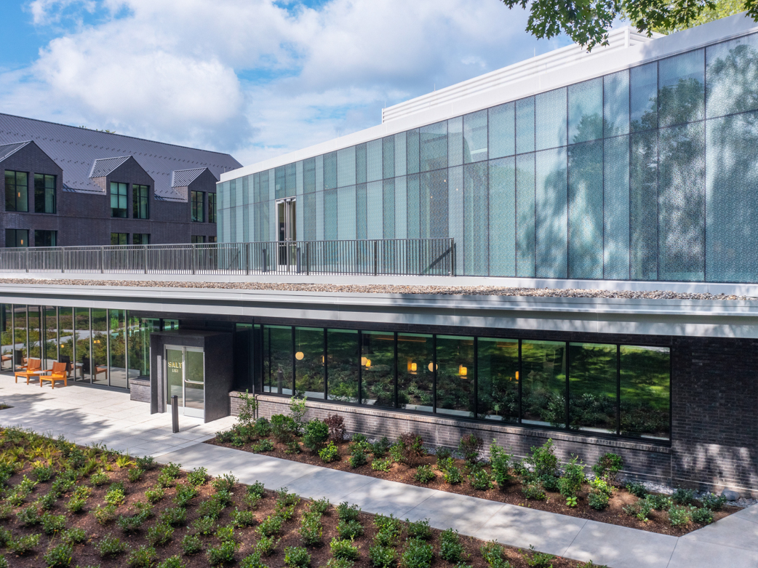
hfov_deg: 58.3
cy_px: 279
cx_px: 364
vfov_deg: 45.4
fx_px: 679
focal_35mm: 31
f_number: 4
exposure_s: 1/3200
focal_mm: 10.26
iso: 100
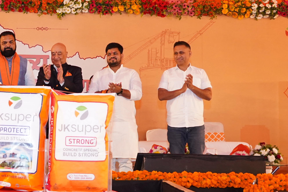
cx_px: 40
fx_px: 568
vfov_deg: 19.1
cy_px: 68
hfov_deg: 27.6
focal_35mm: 71
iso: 3200
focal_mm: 24
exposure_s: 1/125
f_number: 4
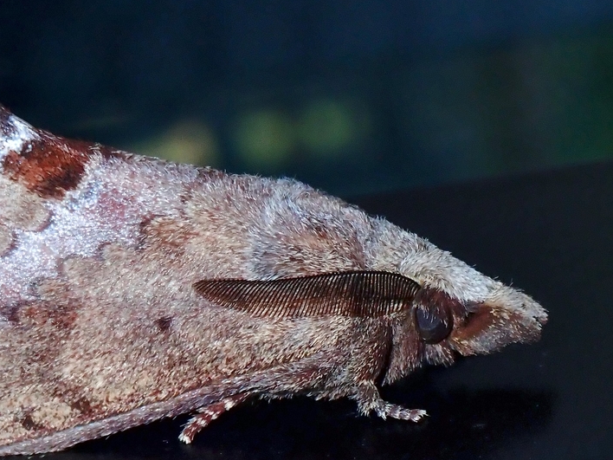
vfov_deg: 9.2
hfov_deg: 12.2
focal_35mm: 161
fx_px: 2851
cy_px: 293
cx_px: 138
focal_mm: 18
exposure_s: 1/200
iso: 200
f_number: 6.3
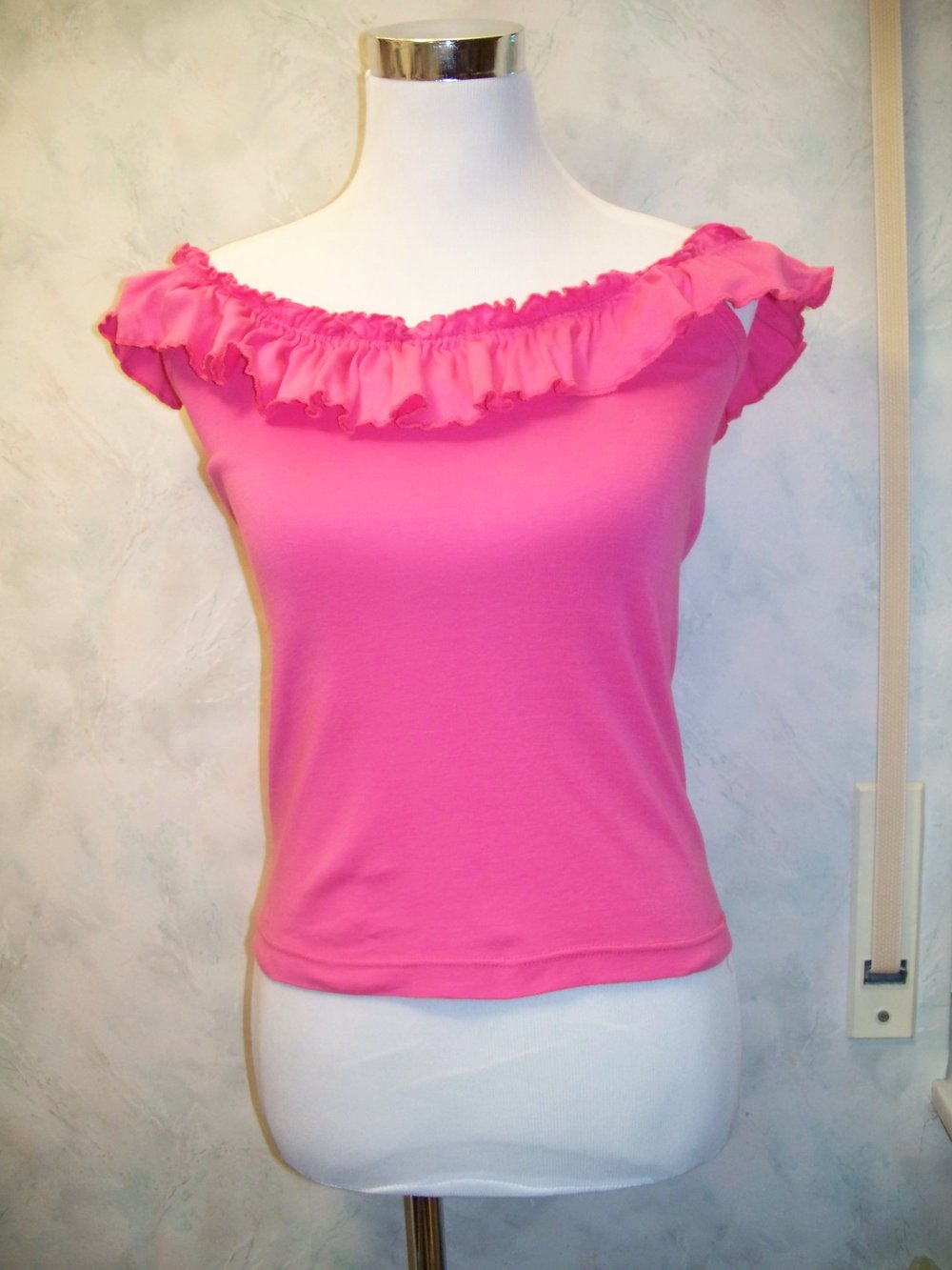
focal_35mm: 37
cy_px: 635
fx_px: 1357
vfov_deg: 50.1
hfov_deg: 38.7
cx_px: 476
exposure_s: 1/80
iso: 400
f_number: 2.8
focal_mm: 7.8
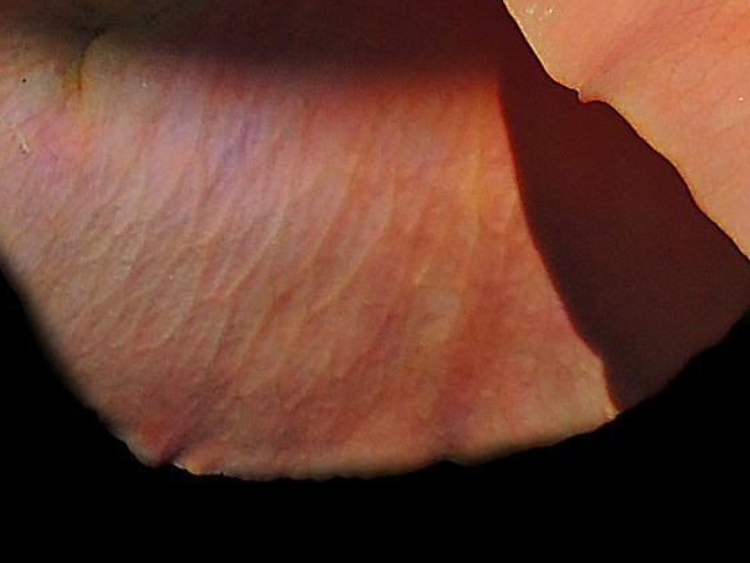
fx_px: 4703
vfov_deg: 6.7
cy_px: -532
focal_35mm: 217
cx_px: 940
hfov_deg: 9.0
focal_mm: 9
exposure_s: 1/2000
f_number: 3.3
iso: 100
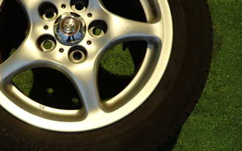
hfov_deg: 45.9
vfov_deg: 30.2
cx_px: 68
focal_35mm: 42
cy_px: 43
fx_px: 277
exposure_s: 1/30
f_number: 2
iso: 250
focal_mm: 4.5
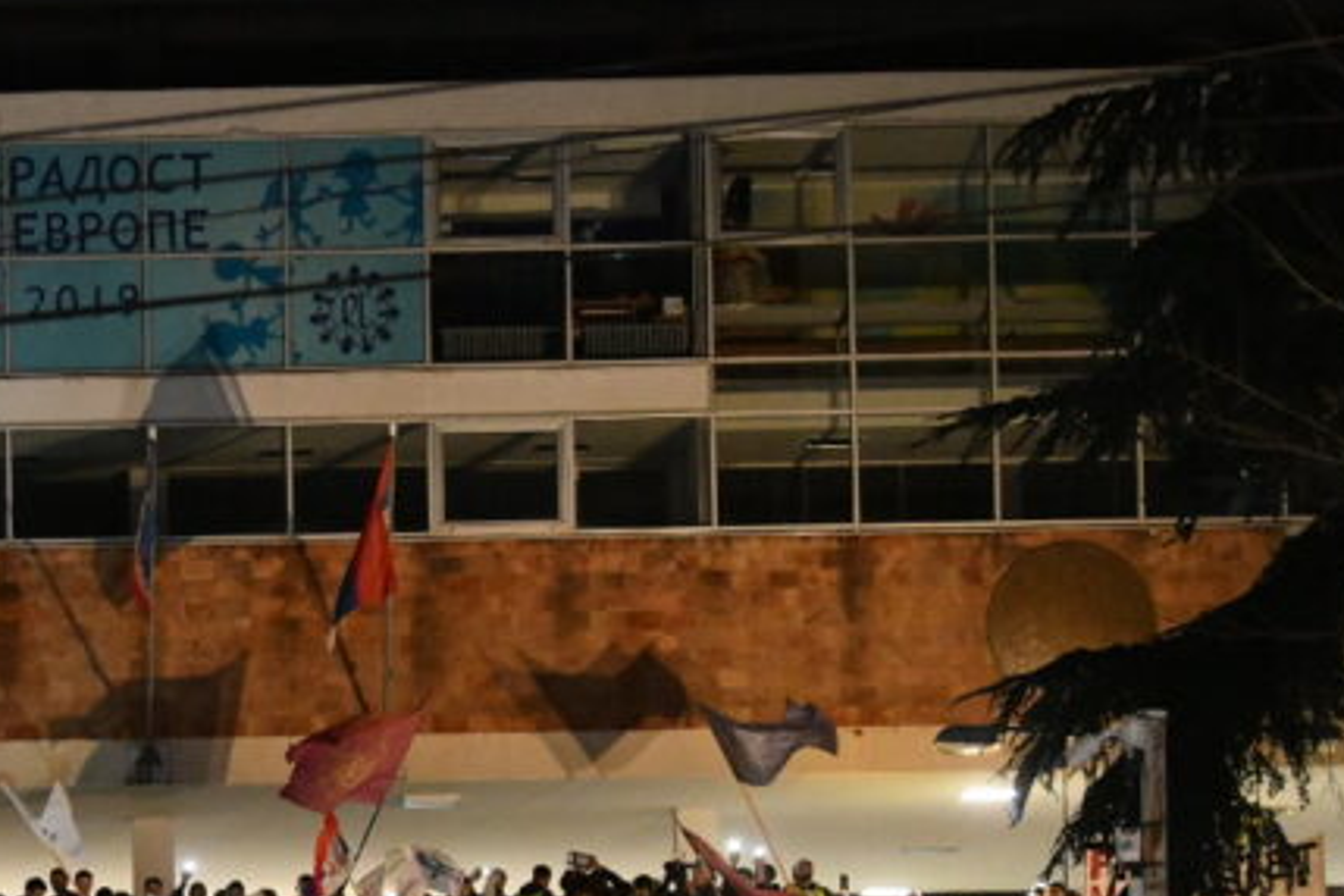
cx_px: -166
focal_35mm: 167
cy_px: 1004
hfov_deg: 12.1
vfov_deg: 8.2
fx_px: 6234
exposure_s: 1/160
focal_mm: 70
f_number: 2.8
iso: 6400
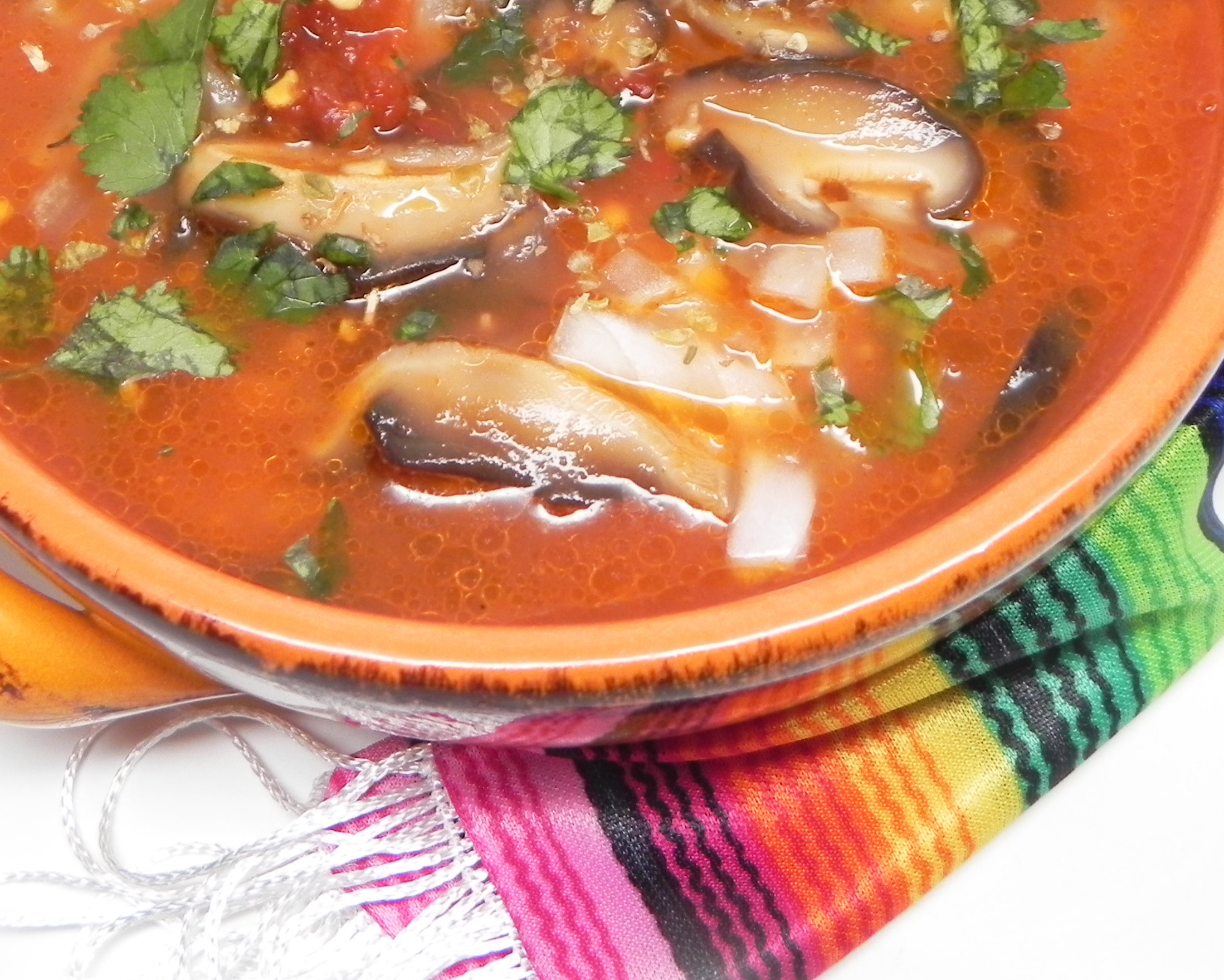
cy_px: 234
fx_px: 1703
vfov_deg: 31.5
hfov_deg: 39.5
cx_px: 573
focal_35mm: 47
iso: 170
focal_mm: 5.2
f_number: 2.8
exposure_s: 1/31.5
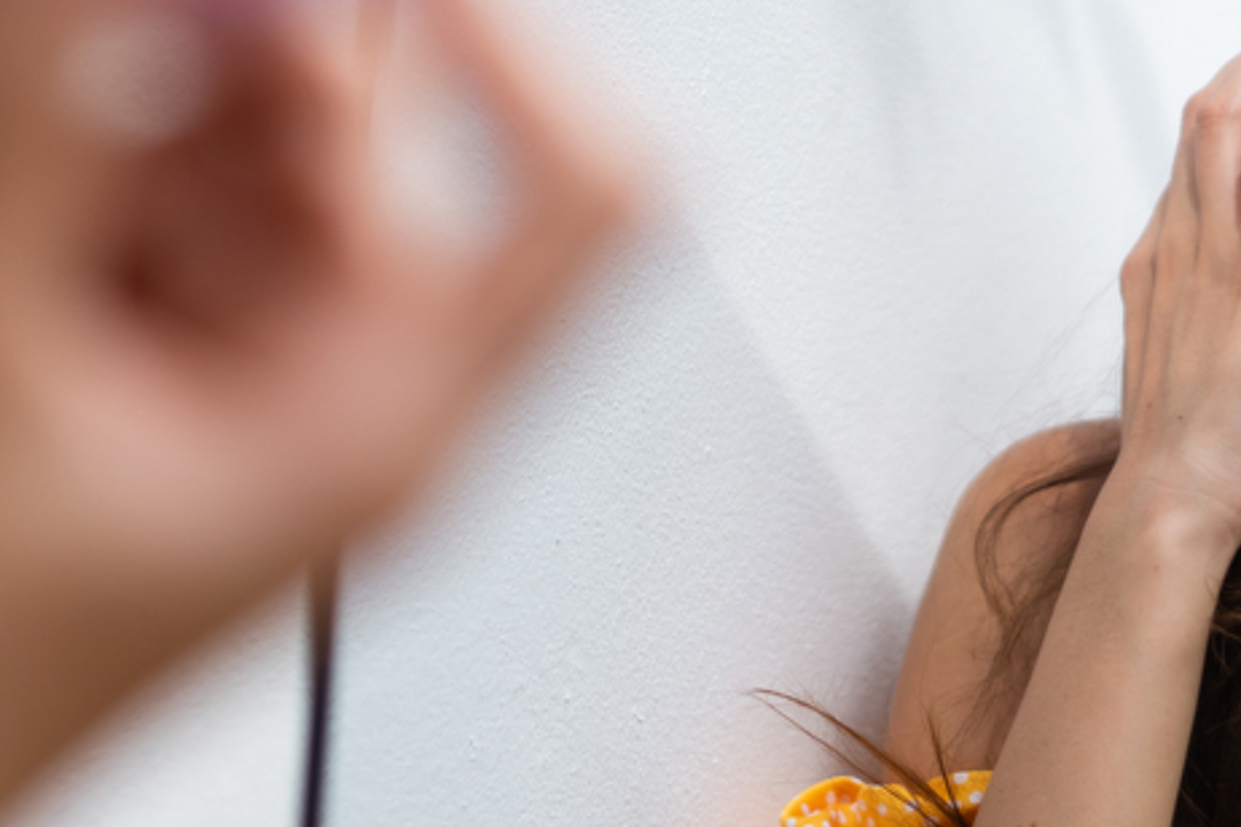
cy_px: 48
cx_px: 626
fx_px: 4481
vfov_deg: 10.5
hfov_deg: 15.8
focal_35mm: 130
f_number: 2
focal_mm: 50
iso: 100
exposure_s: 1/800
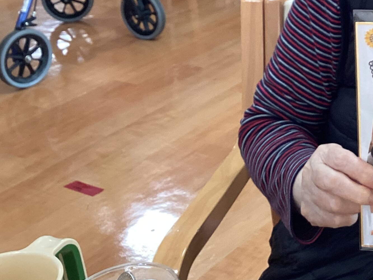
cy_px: -1
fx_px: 819
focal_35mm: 76
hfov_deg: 23.4
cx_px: 453
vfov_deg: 18.9
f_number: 2.4
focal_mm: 3.3
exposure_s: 1/100
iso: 100
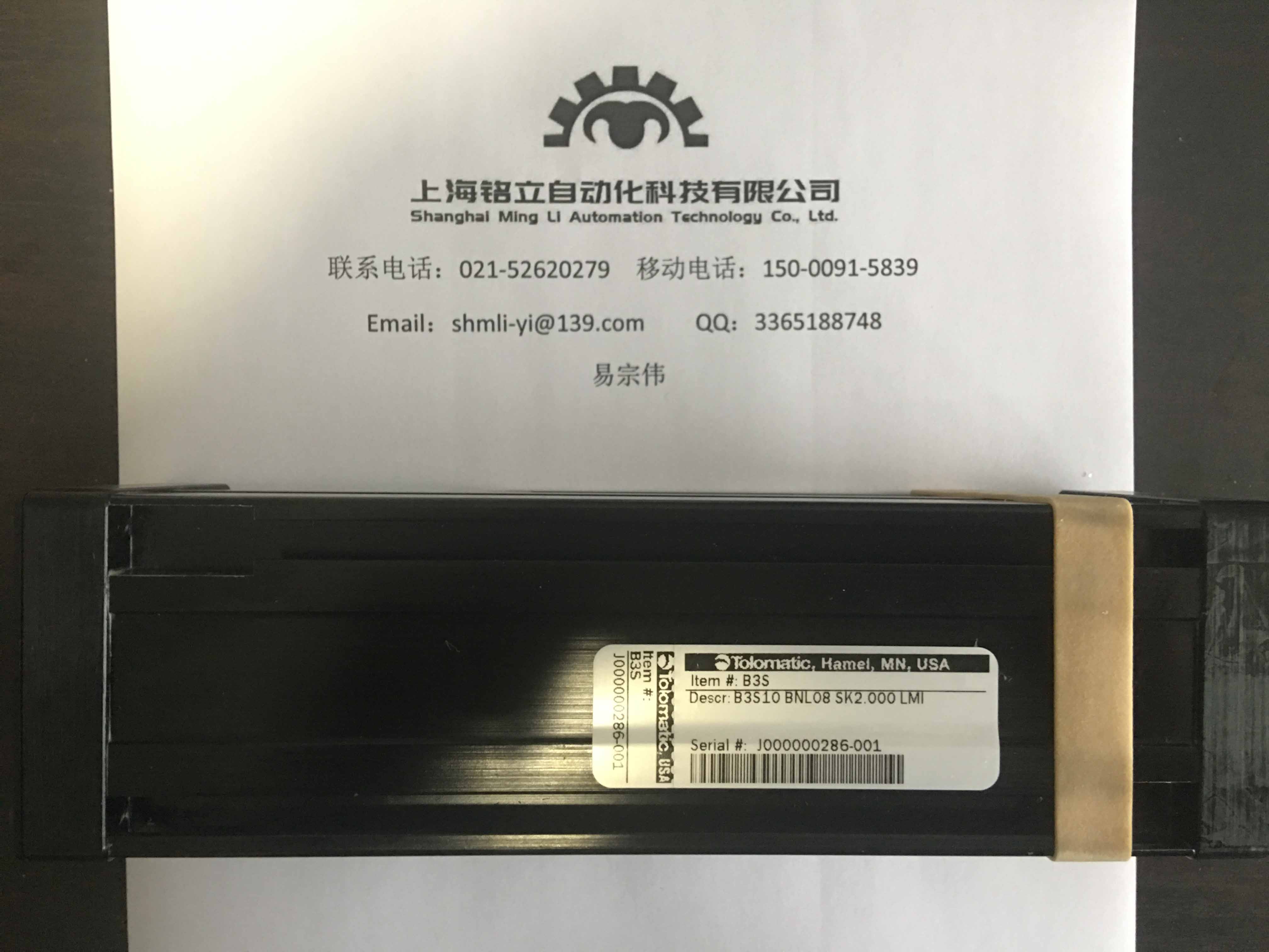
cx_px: 634
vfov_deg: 48.2
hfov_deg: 61.7
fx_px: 1063
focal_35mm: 29
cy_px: 476
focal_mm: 4.15
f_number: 2.2
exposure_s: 1/8
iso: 160
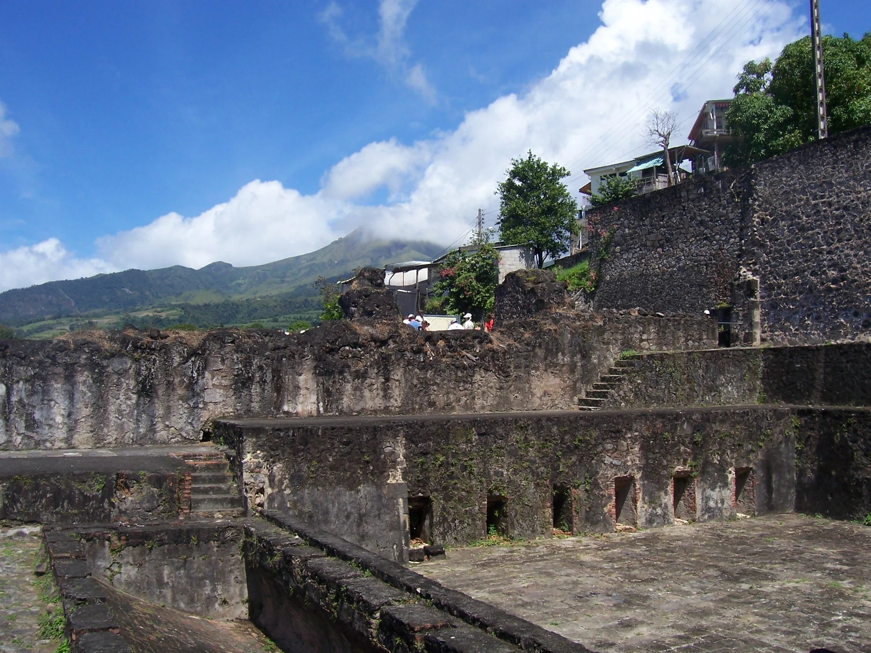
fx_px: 856
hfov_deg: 54.0
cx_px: 436
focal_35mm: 34
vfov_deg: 41.8
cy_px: 326
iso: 80
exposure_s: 1/500
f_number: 5.6
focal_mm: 5.6
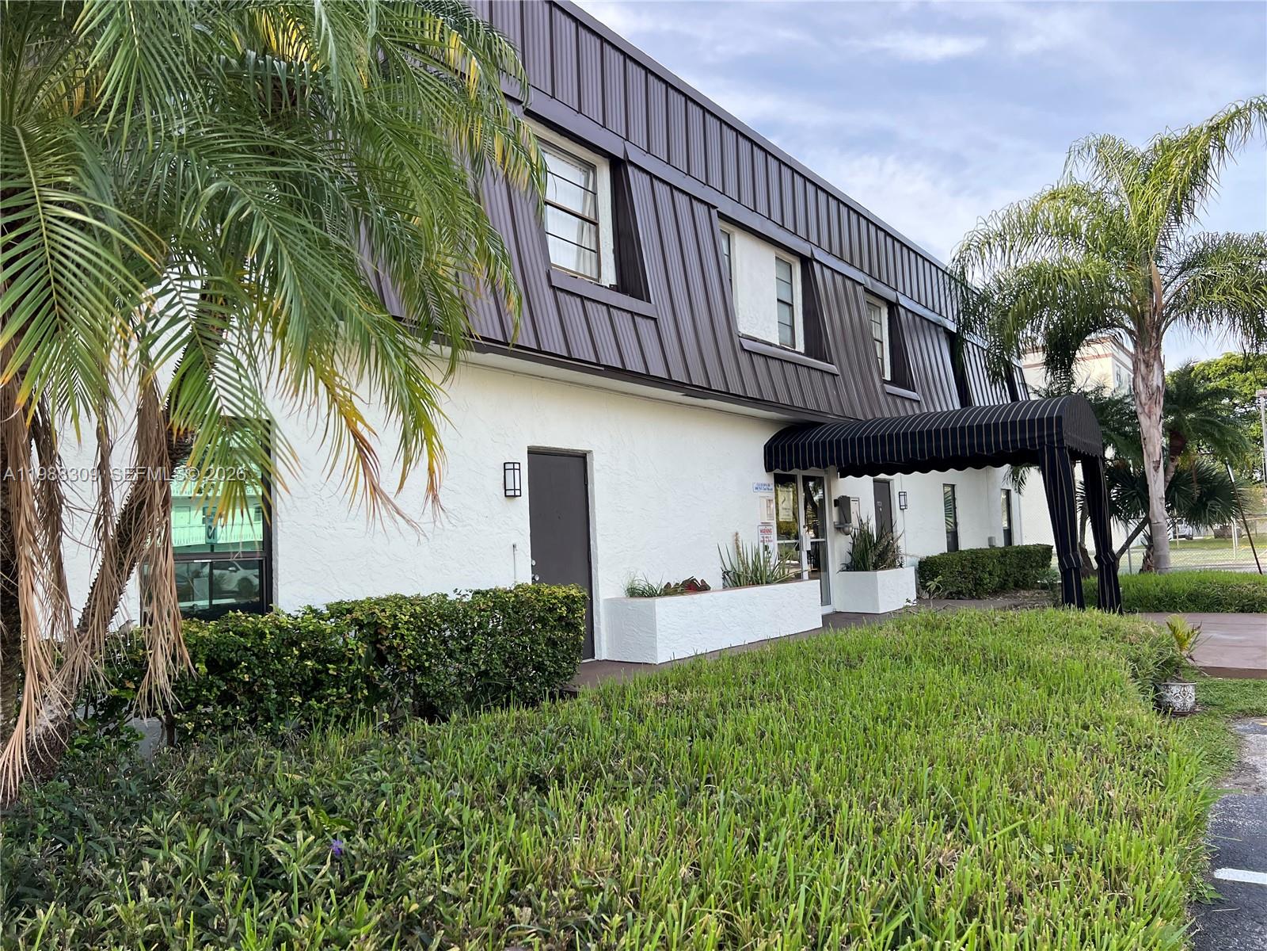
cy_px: 476
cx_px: 634
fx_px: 952
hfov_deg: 67.3
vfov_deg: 53.1
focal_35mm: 26
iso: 50
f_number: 1.5
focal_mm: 5.7
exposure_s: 1/797
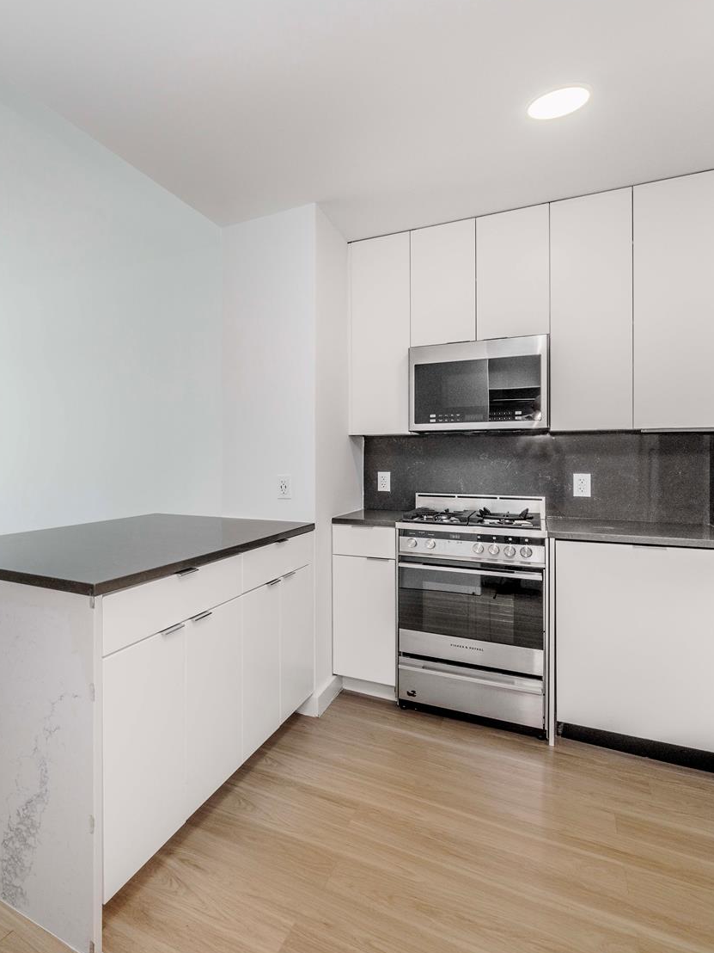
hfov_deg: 61.8
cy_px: 456
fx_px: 550
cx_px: 168
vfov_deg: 81.7
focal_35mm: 20
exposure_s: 1/25
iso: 320
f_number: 10
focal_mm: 12
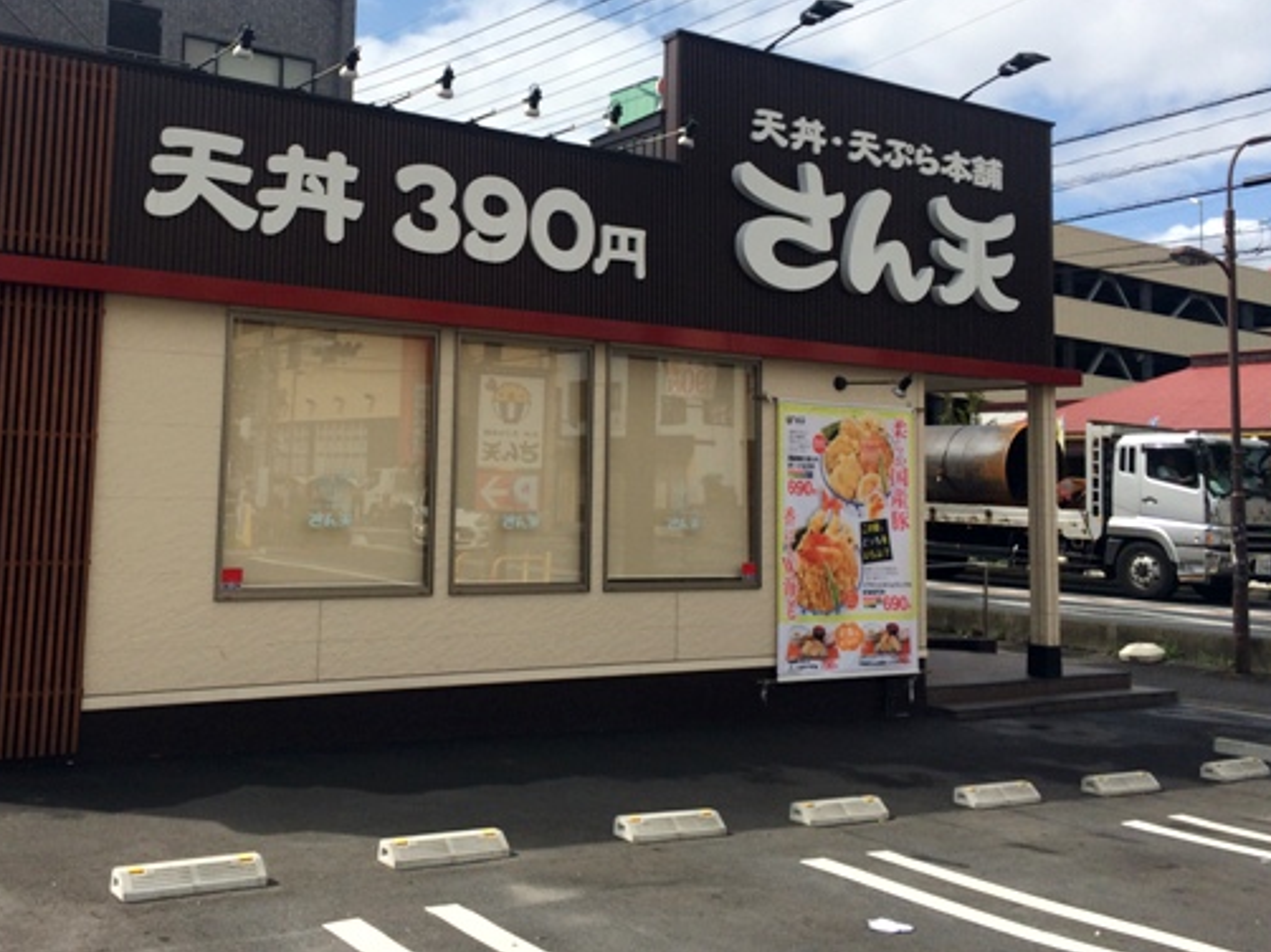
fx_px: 1358
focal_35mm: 37
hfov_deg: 49.7
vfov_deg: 38.3
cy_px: 347
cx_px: 489
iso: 32
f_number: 2.2
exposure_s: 1/3165
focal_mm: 4.15
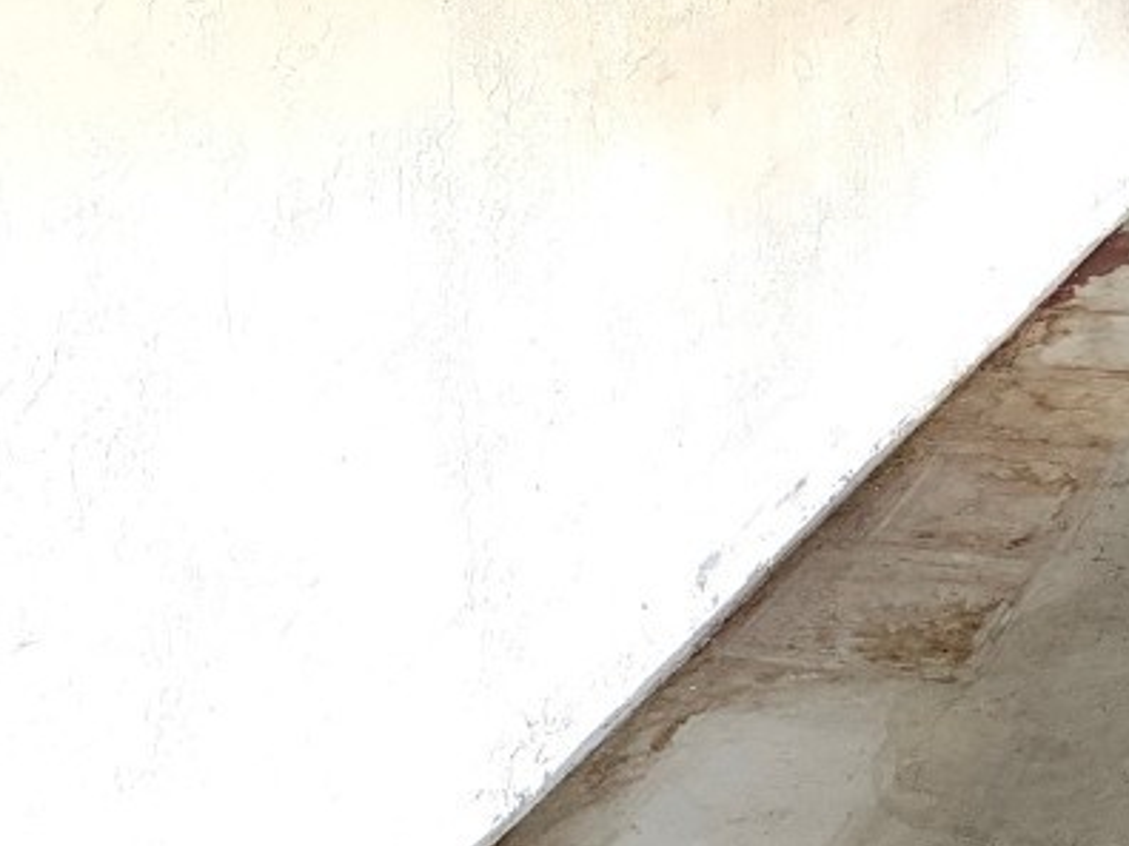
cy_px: -145
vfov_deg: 22.0
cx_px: 1049
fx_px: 2022
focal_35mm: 62
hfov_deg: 29.7
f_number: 1.78
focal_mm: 6.76
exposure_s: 1/60
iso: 400
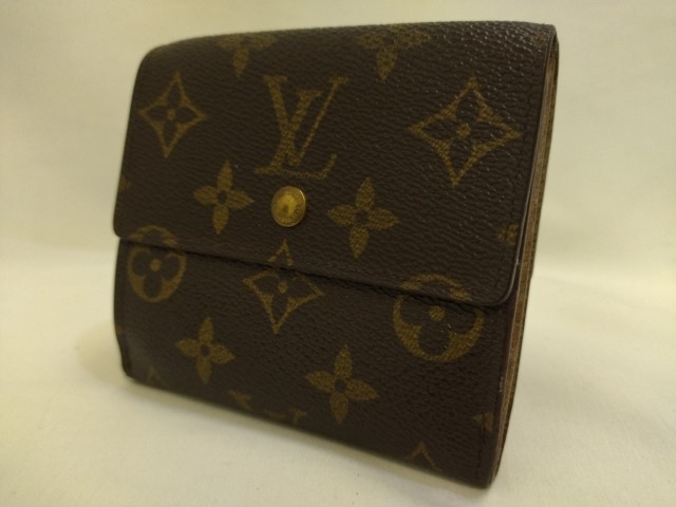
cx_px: 338
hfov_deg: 65.3
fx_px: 527
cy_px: 254
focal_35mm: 27
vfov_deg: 51.4
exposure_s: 1/100
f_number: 1.79
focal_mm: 4.74
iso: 400
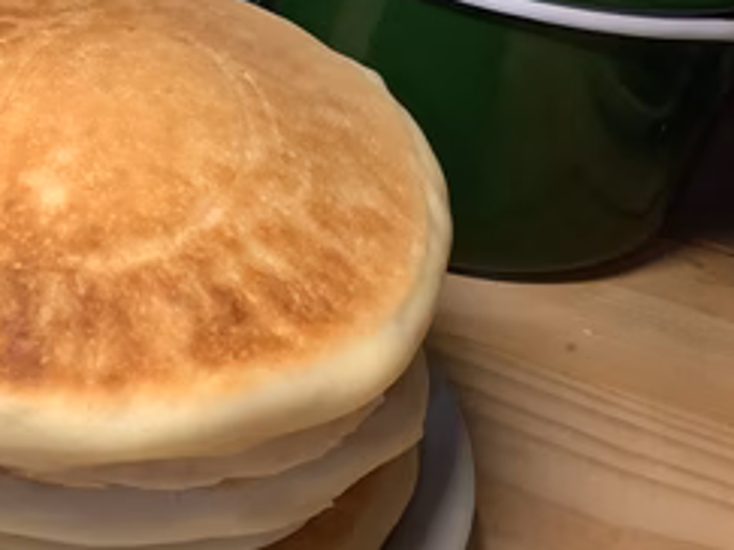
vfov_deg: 28.4
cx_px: 160
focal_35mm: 51
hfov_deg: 36.4
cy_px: 354
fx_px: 1081
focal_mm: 3.3
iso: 160
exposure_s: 1/60
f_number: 2.4
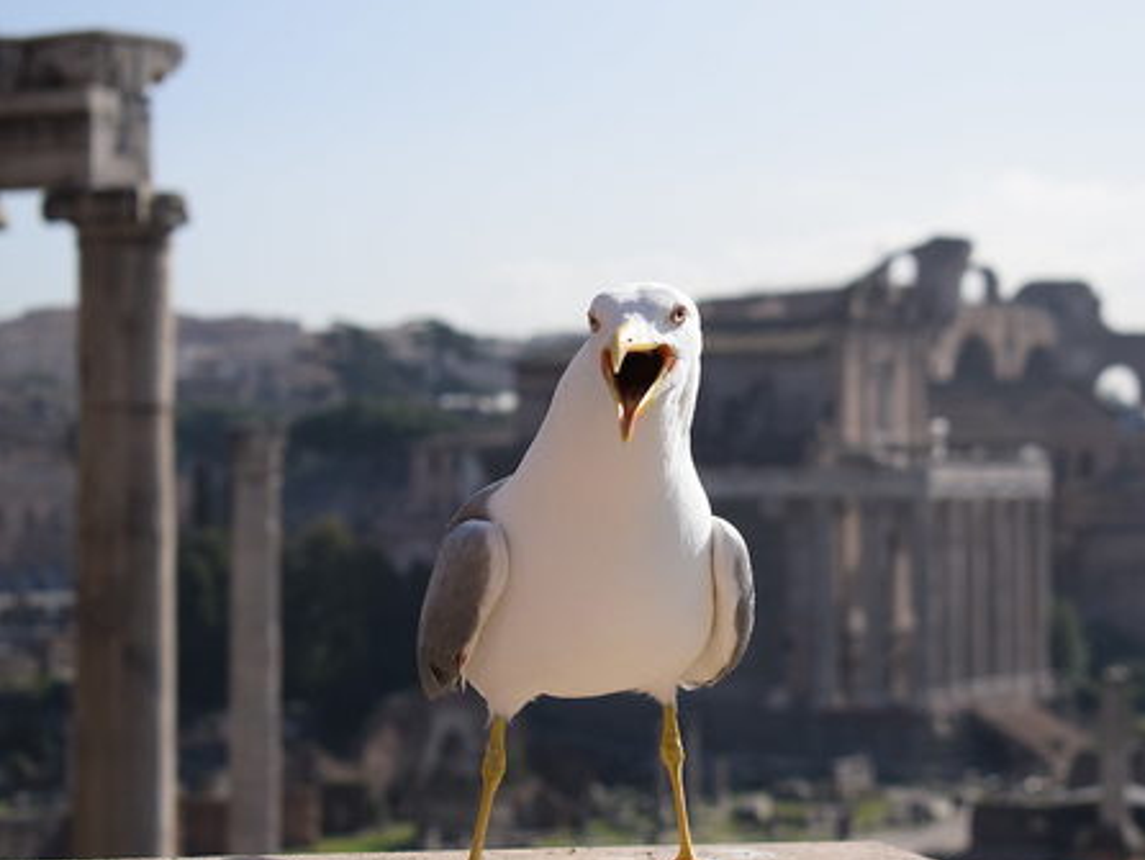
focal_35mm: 107
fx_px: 3529
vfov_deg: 13.9
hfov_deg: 18.4
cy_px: 483
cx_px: 603
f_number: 5.6
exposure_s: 1/4000
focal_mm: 55
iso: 800
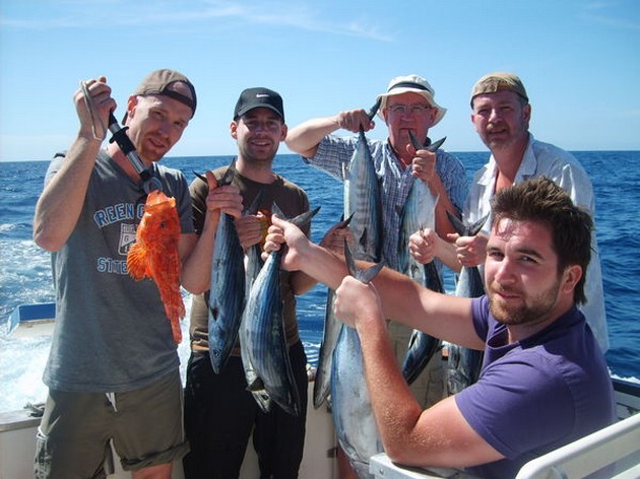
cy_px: 240
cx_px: 320
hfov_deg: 52.6
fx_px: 647
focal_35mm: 35
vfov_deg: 40.7
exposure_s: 1/180
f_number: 7.1
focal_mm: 5.8
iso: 50
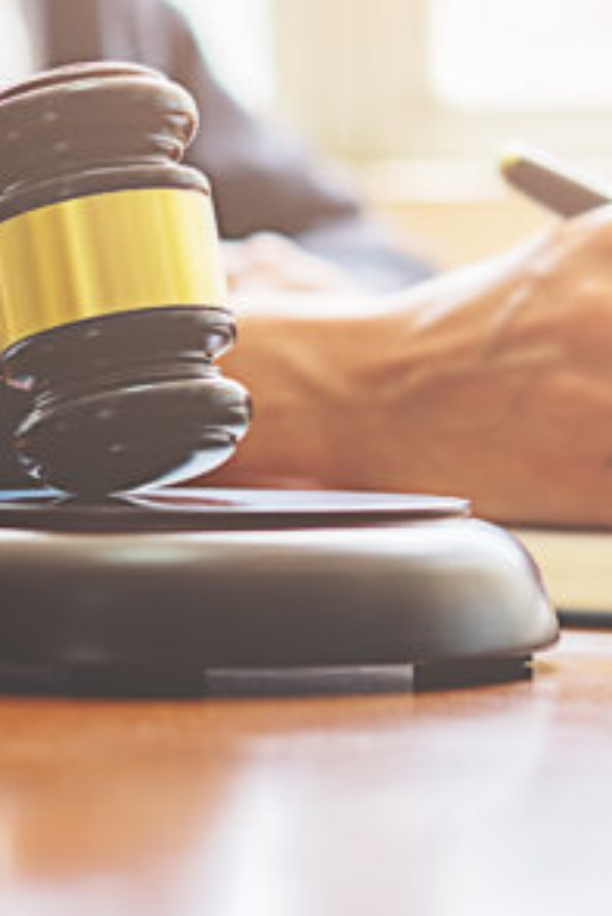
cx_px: 127
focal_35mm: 138
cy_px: 245
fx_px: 3515
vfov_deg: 14.8
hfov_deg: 9.9
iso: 200
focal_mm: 35
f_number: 2.8
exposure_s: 1/125
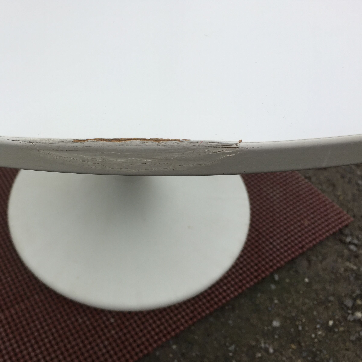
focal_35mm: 35
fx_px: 414
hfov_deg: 46.4
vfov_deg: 47.2
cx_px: 118
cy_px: 177
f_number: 2.2
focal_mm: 4.15
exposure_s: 1/807
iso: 32
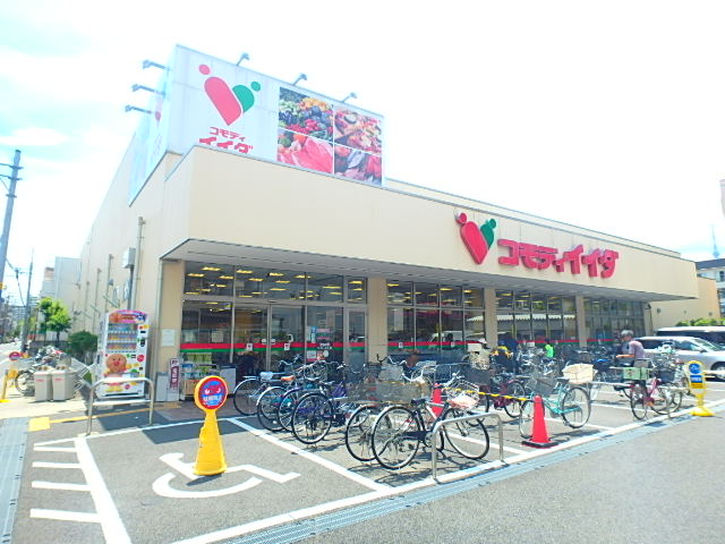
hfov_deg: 79.0
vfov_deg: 63.4
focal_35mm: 21
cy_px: 272
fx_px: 440
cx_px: 362
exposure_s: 1/500
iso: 125
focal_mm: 3.7
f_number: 3.5
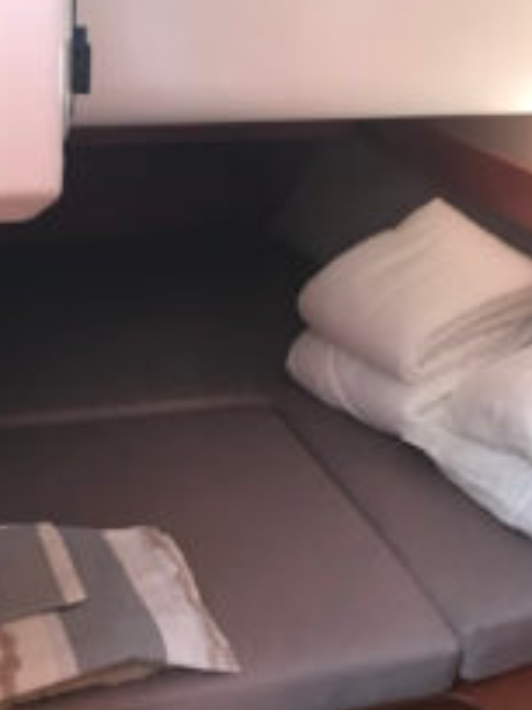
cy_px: 452
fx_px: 984
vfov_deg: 39.3
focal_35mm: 48
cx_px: 186
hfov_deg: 30.1
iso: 80
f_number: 1.8
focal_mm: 3.99
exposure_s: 1/8
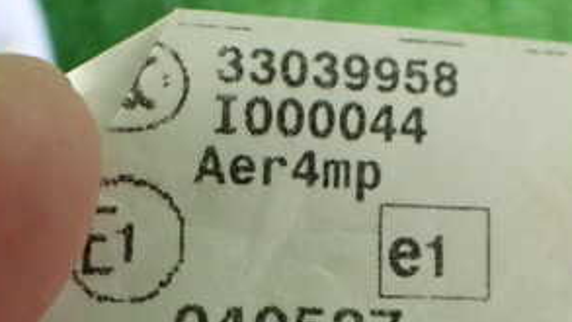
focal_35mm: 67
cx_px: 217
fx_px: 1016
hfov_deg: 31.3
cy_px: 277
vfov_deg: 17.8
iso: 1000
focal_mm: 5.4
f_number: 2.3
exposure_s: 1/30
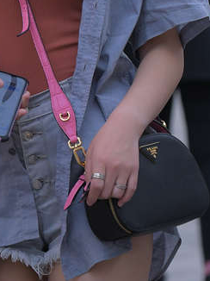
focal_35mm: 595
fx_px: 4819
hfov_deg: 2.5
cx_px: 57
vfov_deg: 3.3
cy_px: 68
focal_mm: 112
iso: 250
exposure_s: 1/1000
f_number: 4
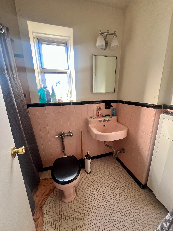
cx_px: 86
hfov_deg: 89.9
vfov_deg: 106.2
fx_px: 87
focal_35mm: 13
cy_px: 116
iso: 160
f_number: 1.8
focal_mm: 1.57
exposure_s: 1/99
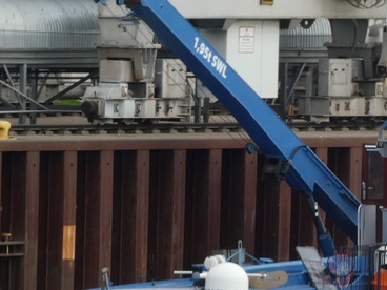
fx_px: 15093
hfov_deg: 1.5
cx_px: 504
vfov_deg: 1.1
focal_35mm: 1350
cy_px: 188
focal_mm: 83.4
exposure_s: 1/125
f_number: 6
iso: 80
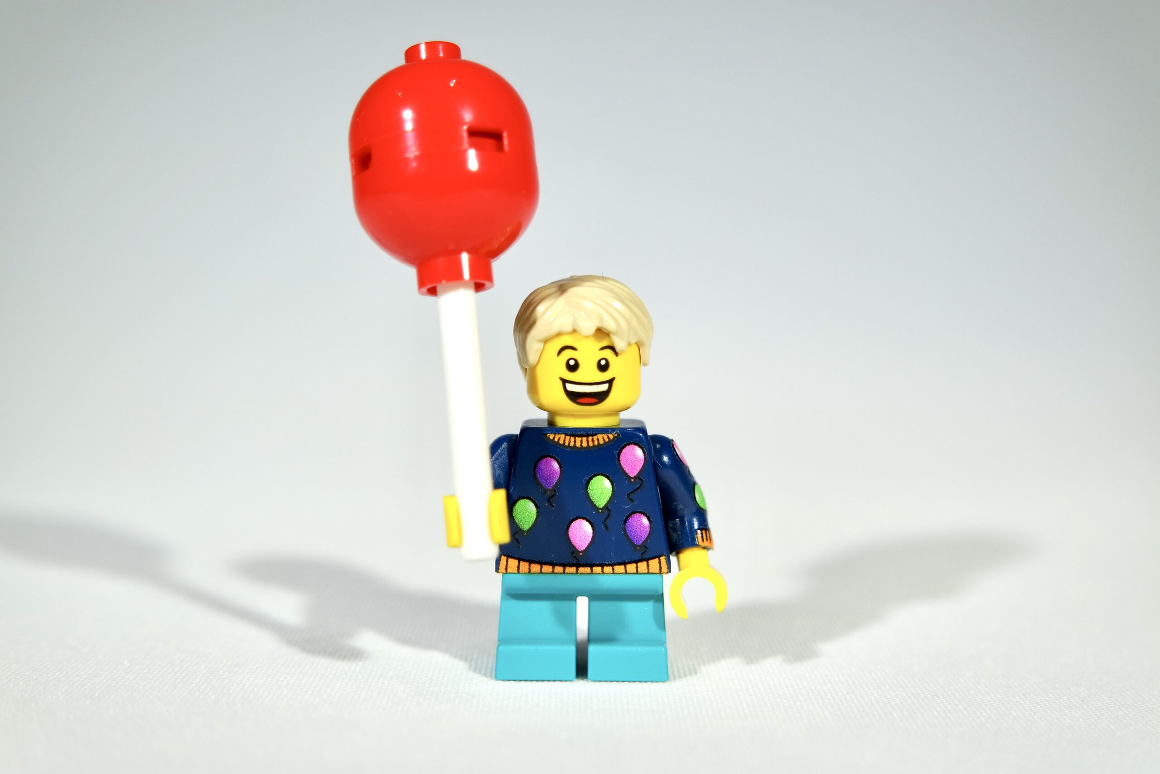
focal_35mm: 56
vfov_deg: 24.2
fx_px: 1804
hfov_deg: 35.6
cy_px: 387
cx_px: 580
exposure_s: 1/125
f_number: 5
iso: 200
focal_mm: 37
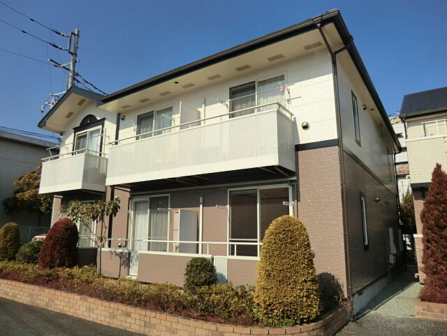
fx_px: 310
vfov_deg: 56.8
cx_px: 224
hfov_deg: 71.6
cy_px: 168
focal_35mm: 24
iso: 80
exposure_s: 1/400
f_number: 7.5
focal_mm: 4.3
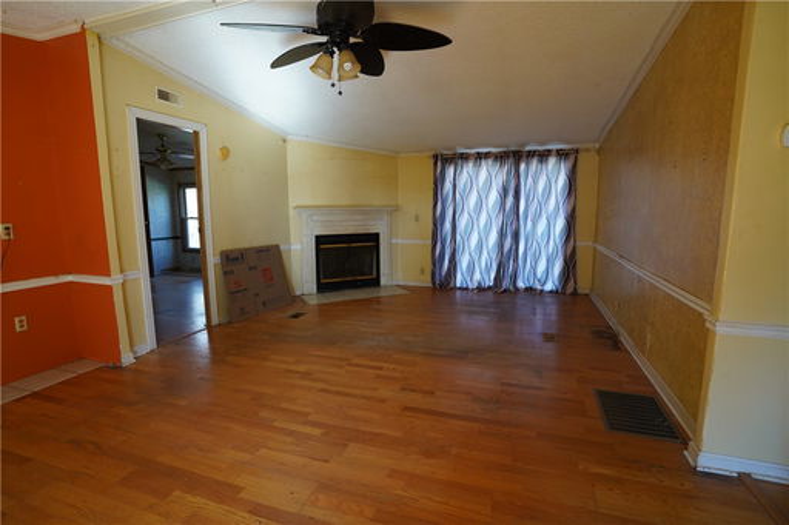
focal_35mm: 17
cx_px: 394
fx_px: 372
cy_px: 262
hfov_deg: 93.3
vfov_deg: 70.4
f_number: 4
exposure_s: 1/160
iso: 1000
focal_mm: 17
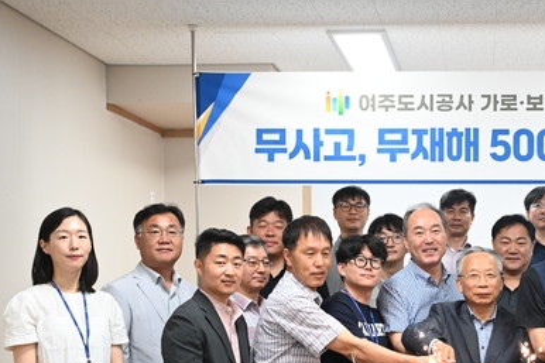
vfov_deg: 19.7
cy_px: 311
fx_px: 1029
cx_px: 465
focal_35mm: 68
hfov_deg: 28.8
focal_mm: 38
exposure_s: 1/125
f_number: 5.6
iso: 3200
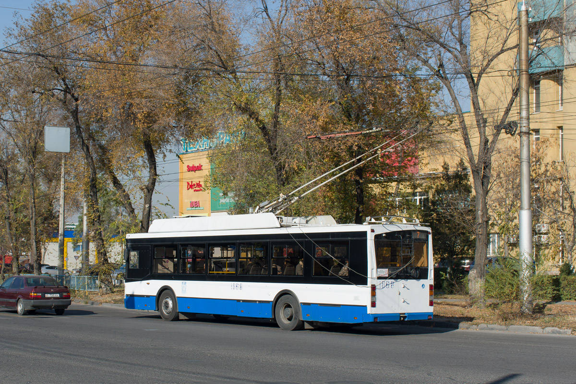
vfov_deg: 28.1
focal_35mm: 48
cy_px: 192
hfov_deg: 41.1
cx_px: 288
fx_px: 768
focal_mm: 32
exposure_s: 1/250
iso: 100
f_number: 9
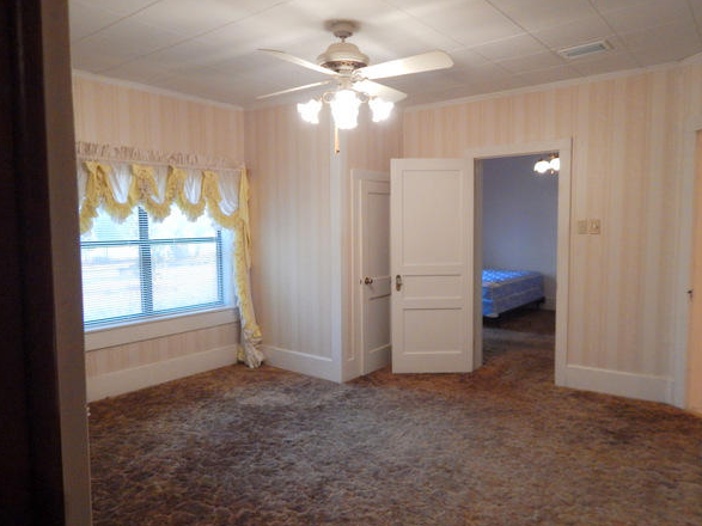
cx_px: 368
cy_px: 265
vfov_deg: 56.8
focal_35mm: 24
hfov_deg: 71.6
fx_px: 487
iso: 400
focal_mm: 4
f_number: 3
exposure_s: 1/60
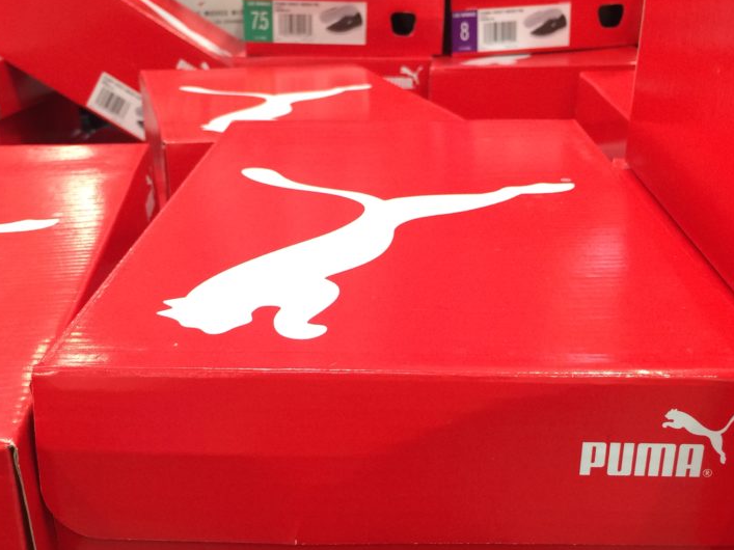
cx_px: 353
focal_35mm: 42
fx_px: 890
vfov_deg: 34.3
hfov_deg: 44.8
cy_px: 320
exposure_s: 1/30
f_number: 2.2
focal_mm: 4.15
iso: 80
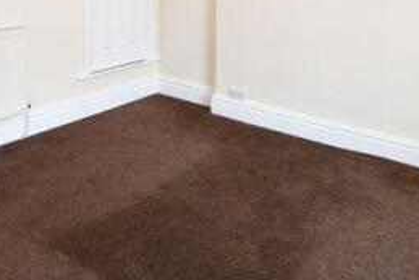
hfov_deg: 50.6
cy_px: -53
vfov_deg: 30.1
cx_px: 185
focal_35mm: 38
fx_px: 443
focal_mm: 10
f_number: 4
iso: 220
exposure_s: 1/60
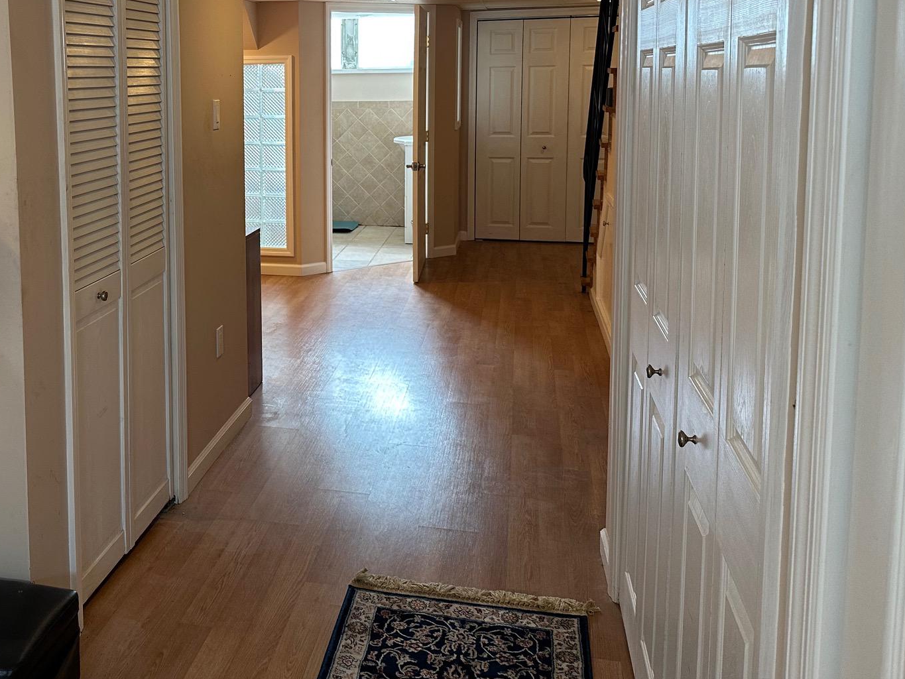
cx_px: 277
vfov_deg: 38.7
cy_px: 174
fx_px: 941
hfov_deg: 50.1
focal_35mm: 36
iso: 160
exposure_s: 1/60
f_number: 1.78
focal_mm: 6.86
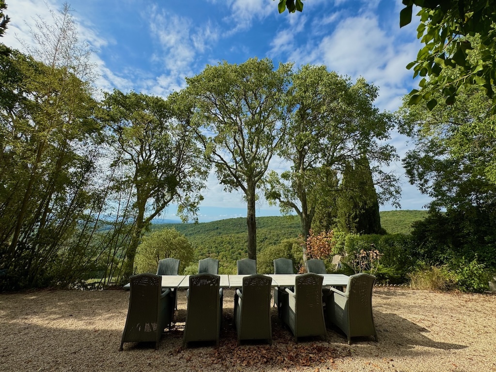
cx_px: 248
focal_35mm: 14
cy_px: 186
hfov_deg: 102.1
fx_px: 201
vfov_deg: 85.7
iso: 50
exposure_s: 1/1236
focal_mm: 2.22
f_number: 2.2
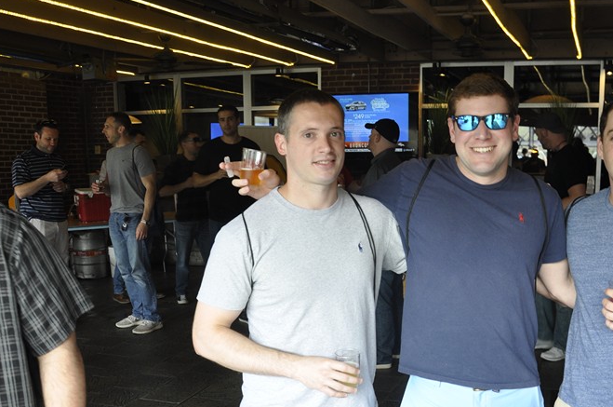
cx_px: 407
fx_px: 697
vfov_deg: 32.0
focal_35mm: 41
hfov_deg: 46.7
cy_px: 298
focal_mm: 18
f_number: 5.6
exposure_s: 1/30
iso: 400
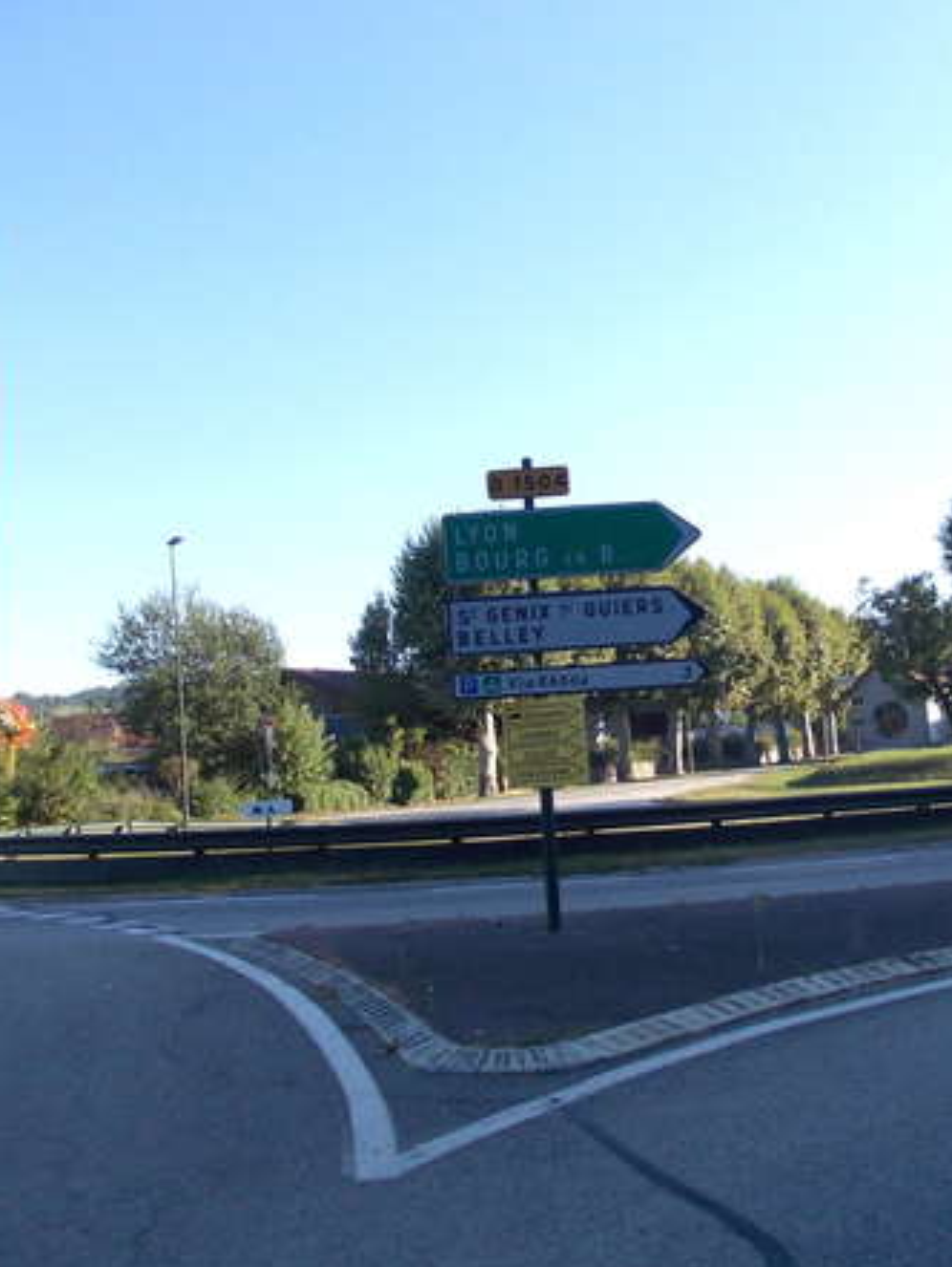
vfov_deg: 49.0
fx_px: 1392
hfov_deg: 37.3
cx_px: 651
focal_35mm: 38
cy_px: 639
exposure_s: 1/160
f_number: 5.4
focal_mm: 4
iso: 80
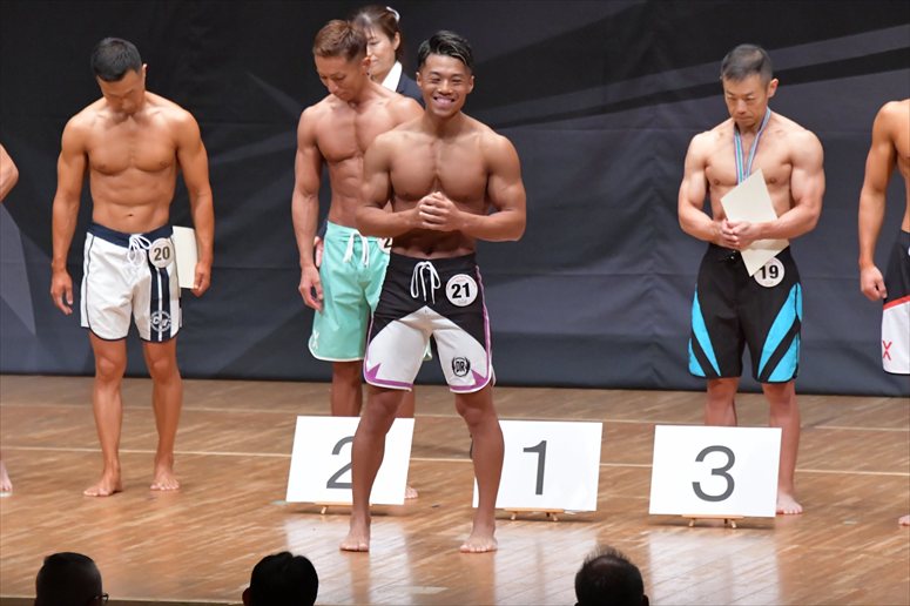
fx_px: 7201
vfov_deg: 4.8
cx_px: 455
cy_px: 303
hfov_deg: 7.2
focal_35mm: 285
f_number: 5.6
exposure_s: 1/400
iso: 8000
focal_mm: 190
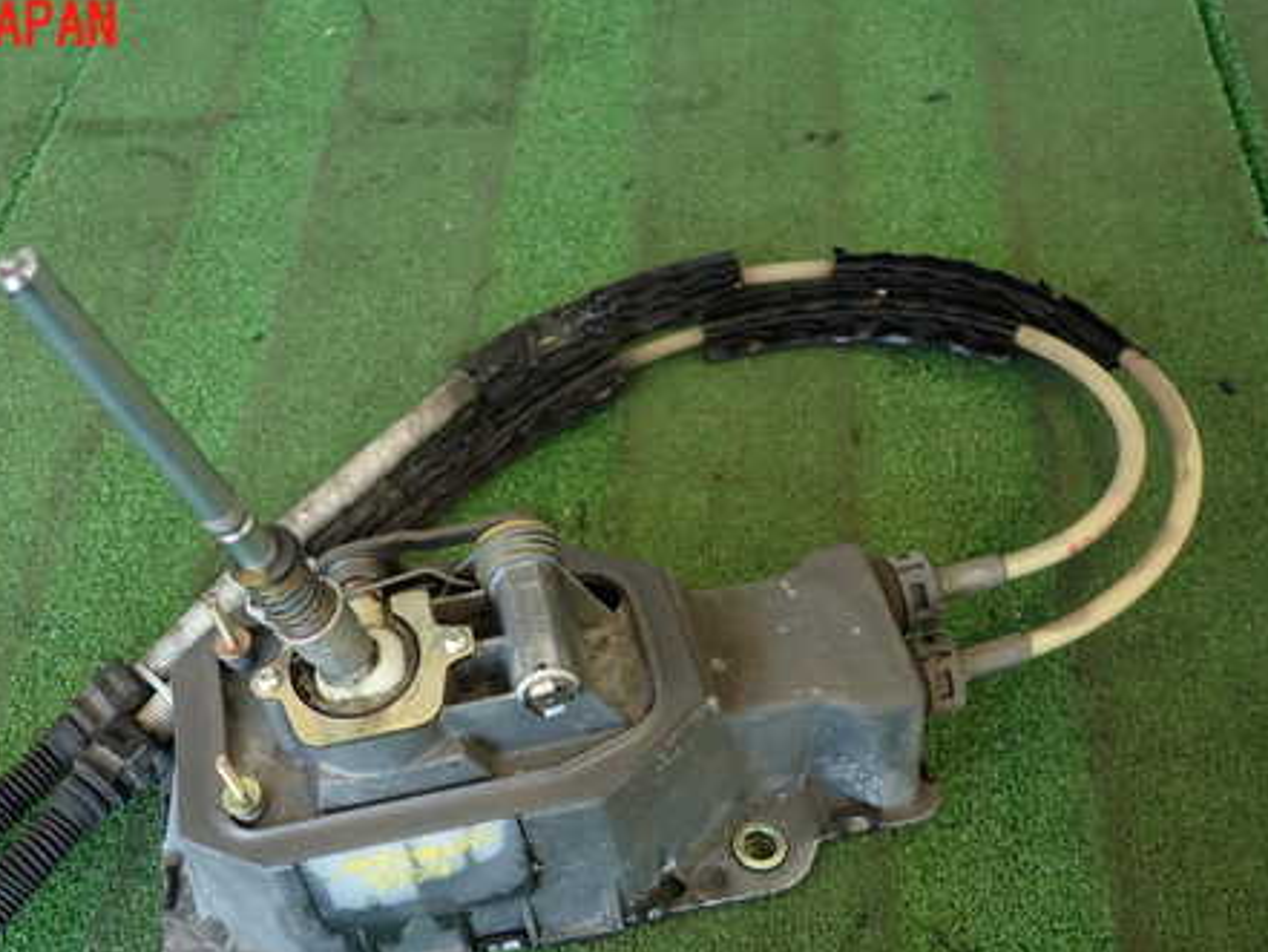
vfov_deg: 41.3
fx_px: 1246
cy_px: 639
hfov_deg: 53.2
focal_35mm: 34
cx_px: 457
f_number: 2
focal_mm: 4.5
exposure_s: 1/50
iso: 200
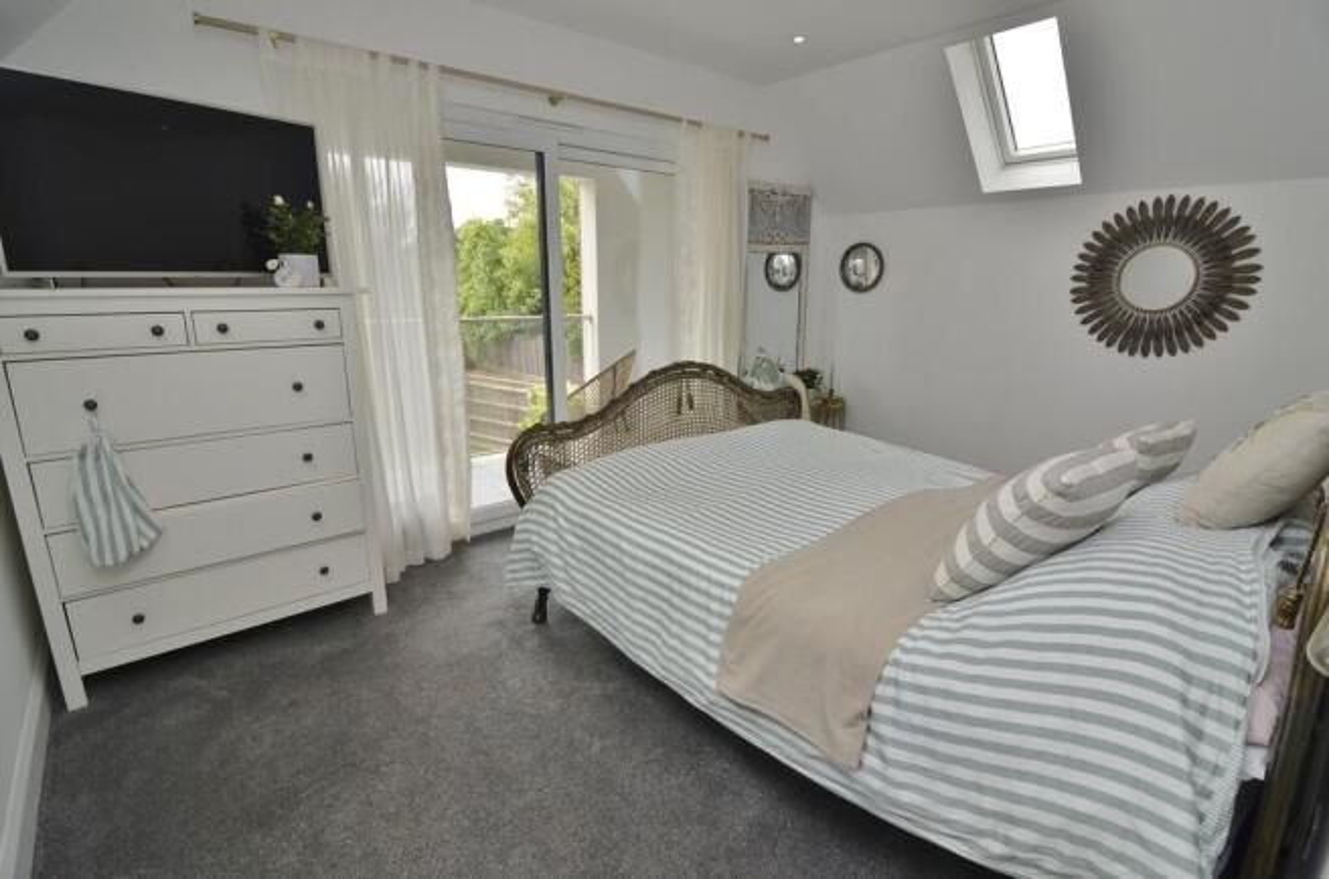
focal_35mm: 16
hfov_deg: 95.1
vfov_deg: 71.8
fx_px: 608
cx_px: 664
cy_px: 440
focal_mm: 11
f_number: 5.6
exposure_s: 1/125
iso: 200
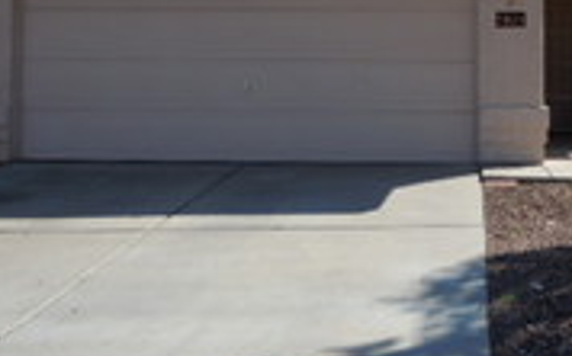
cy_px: 19
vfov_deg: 20.4
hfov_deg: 32.5
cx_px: 415
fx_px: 966
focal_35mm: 62
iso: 100
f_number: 3.5
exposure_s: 1/1000
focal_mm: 5.4
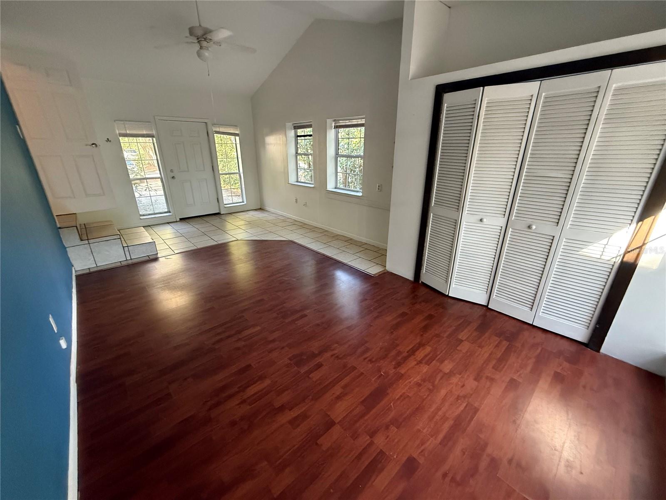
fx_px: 269
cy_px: 250
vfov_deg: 85.7
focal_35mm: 14
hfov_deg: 102.1
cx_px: 333
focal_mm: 2.22
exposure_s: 1/60
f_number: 2.2
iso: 640
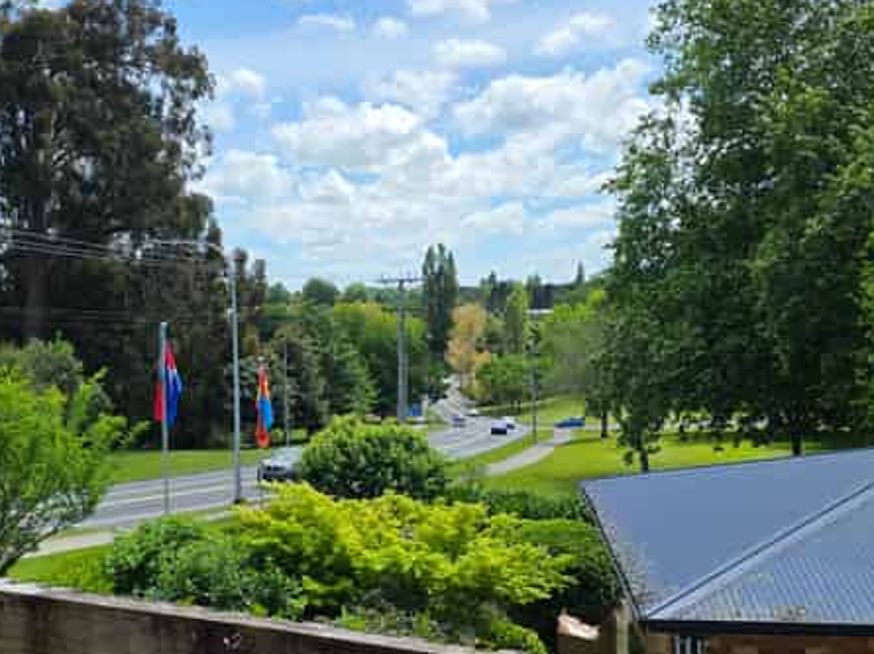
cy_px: 335
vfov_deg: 41.7
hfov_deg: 53.6
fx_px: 858
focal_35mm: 34
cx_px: 352
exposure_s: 1/6150
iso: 80
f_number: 1.7
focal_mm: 6.25
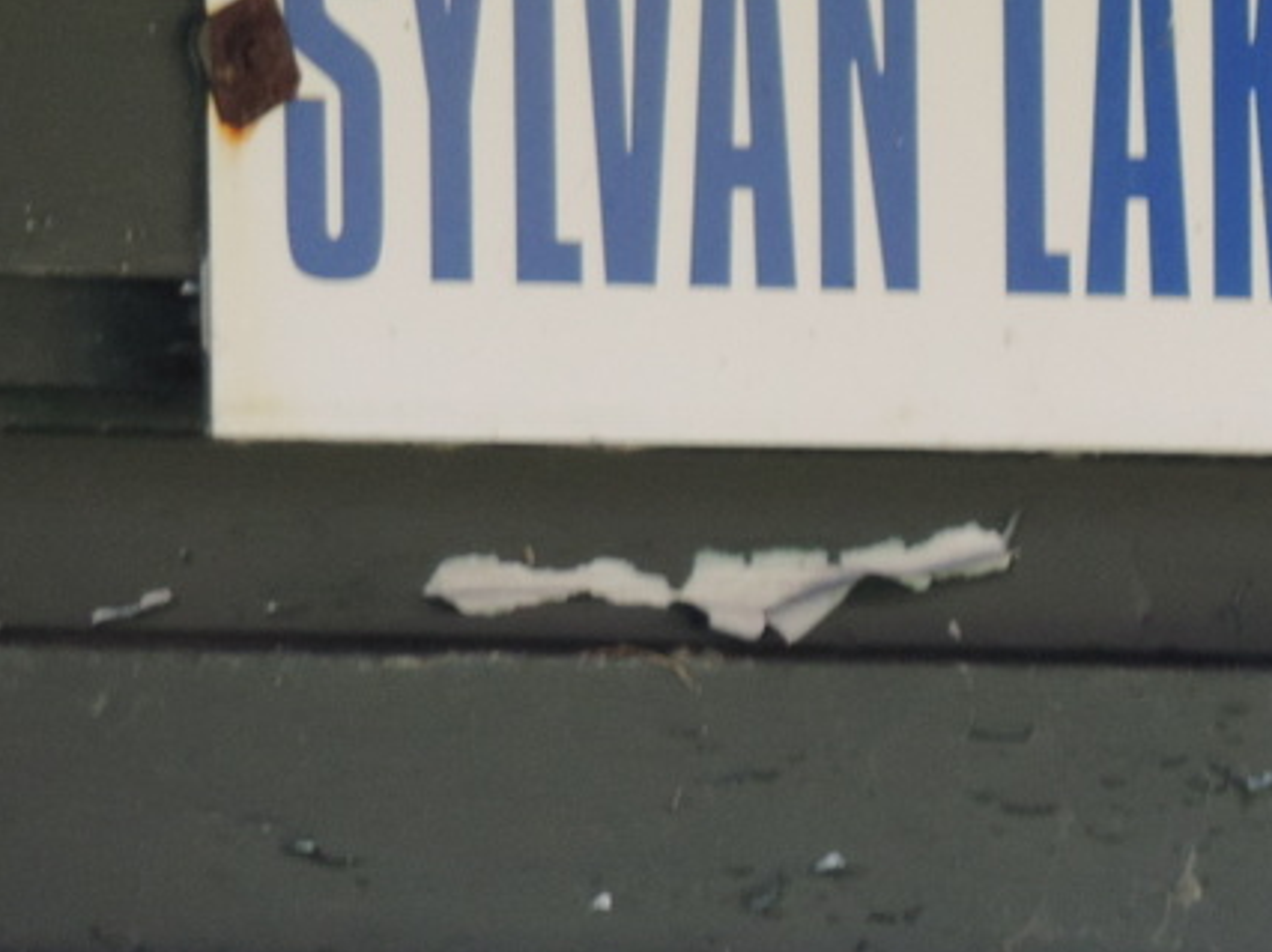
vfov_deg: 0.8
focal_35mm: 1925
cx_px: 1144
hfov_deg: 1.0
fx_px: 70696
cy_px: 128
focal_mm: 142.6
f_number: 5.2
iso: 400
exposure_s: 1/160
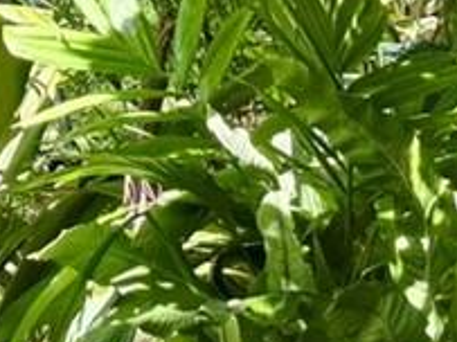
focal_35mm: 189
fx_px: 2494
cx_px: 831
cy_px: -112
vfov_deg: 7.8
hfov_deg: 9.9
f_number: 1.78
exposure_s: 1/323
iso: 100
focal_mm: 6.76
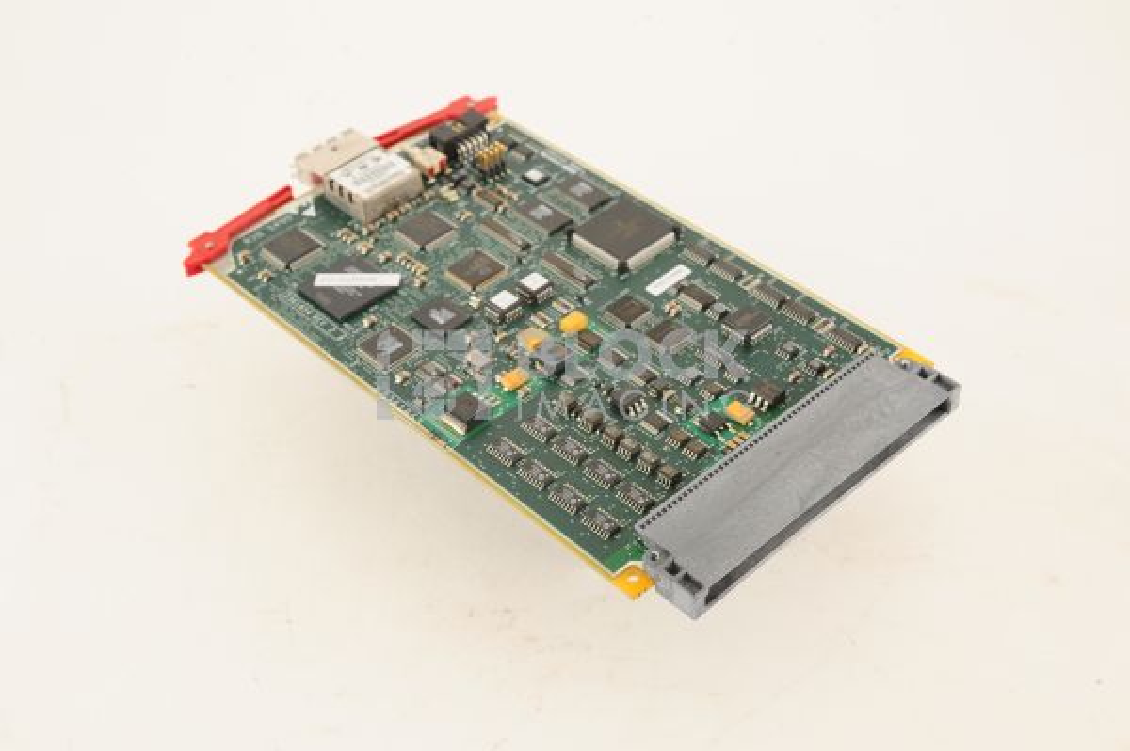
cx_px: 565
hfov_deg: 39.6
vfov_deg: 26.9
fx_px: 1568
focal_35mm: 50
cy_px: 376
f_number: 11
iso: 1600
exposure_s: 1/160
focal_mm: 50
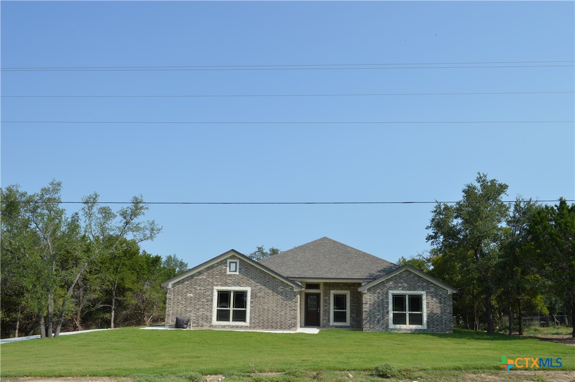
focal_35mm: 33
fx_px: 526
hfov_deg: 57.3
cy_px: 191
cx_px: 288
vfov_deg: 39.9
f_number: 8
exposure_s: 1/320
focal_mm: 22
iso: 100
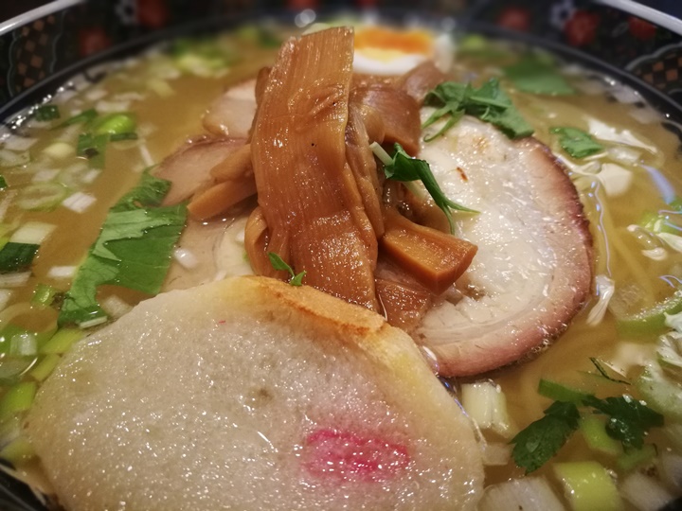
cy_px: 256
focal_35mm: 27
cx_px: 341
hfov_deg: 65.3
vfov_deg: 51.4
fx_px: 532
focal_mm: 4.5
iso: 500
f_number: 4
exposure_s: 1/20
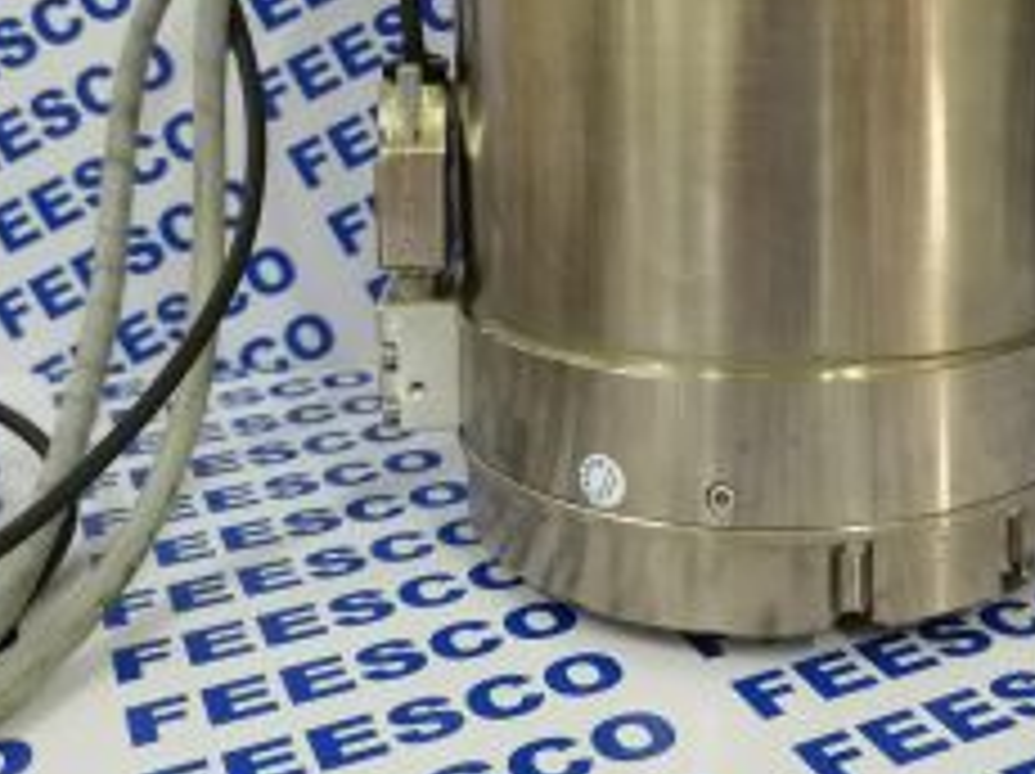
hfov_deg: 39.4
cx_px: 770
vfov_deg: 29.9
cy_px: 122
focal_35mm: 47
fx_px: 1404
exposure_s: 1/33.3
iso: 500
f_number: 1.8
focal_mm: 5.58
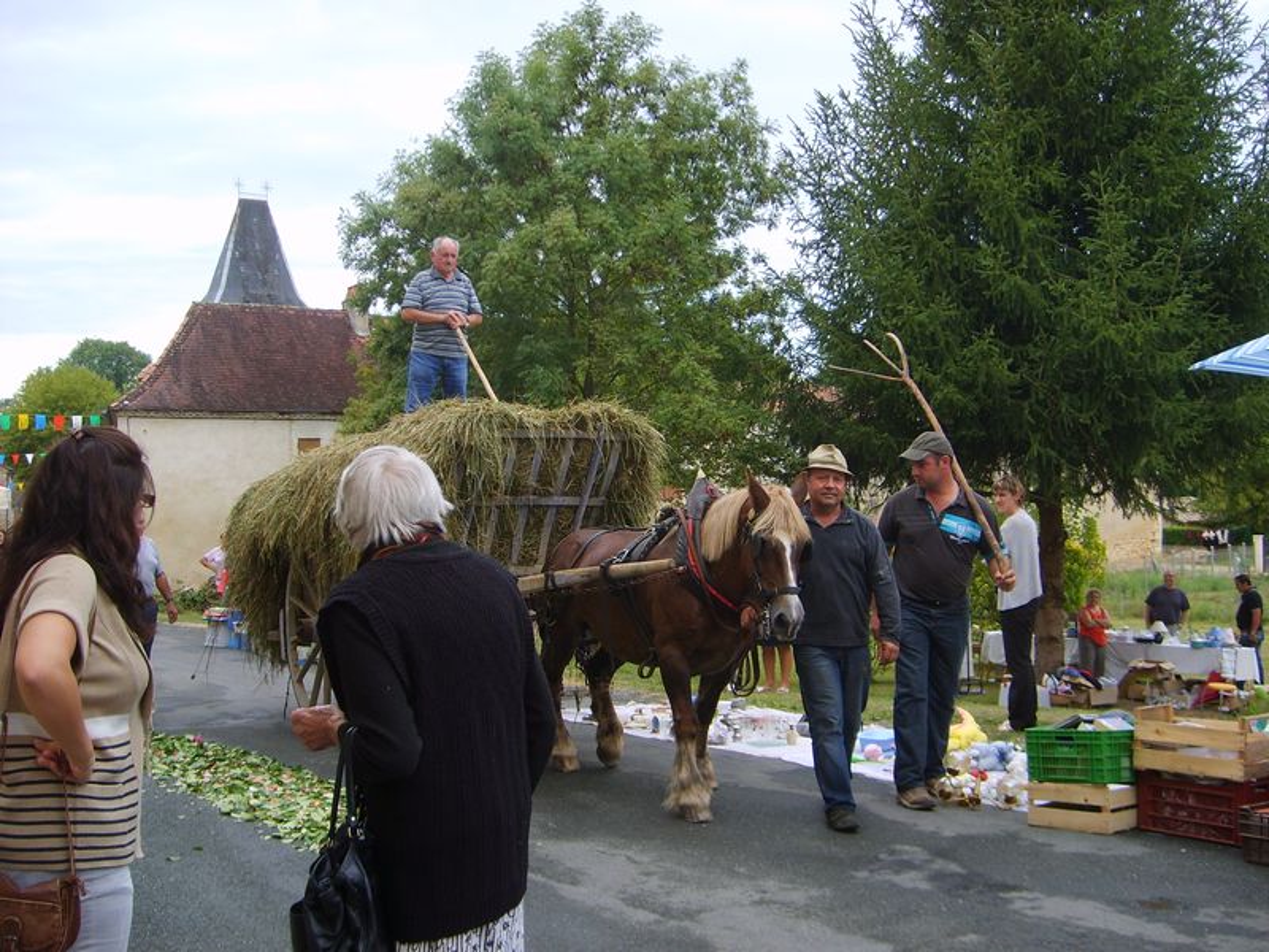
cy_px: 476
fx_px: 1283
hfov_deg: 52.6
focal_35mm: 35
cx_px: 634
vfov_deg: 40.7
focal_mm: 5.8
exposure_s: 1/350
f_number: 2.8
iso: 50
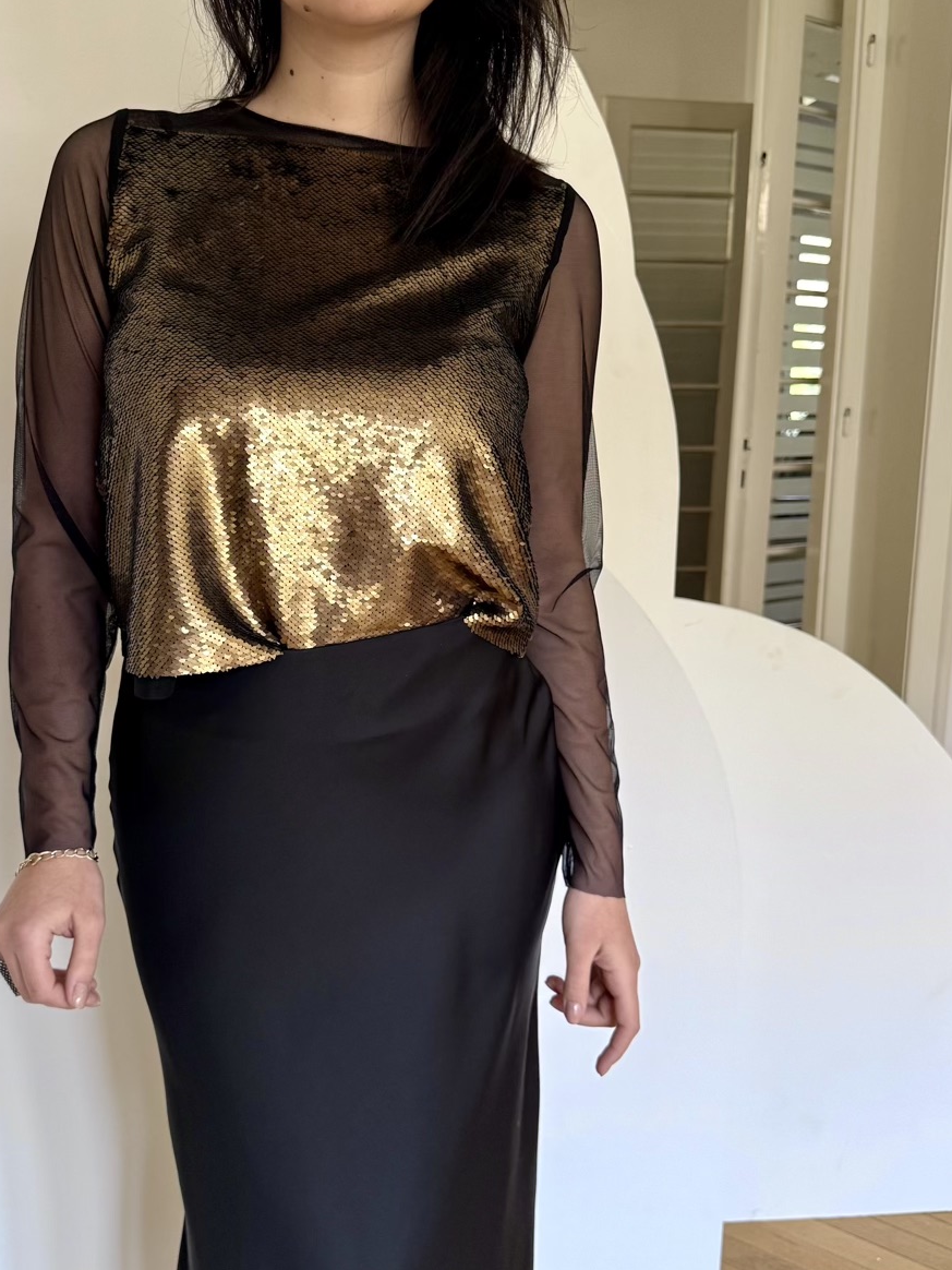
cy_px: 583
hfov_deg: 42.6
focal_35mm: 33
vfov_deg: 55.3
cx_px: 345
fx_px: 1210
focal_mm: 6.76
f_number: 1.78
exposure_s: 1/83
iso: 200
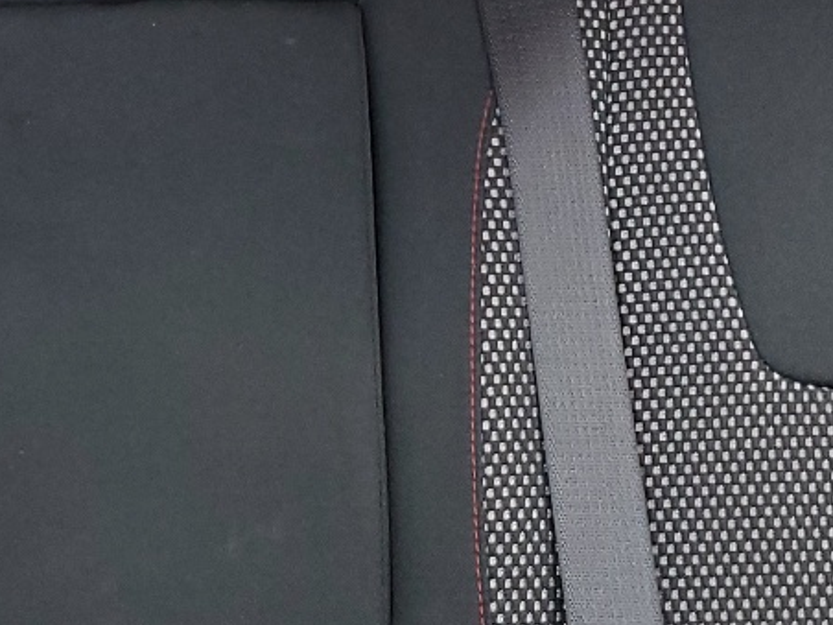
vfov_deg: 16.0
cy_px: 221
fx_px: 2214
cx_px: 166
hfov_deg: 21.1
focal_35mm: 92
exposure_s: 1/60.2
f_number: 1.5
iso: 143
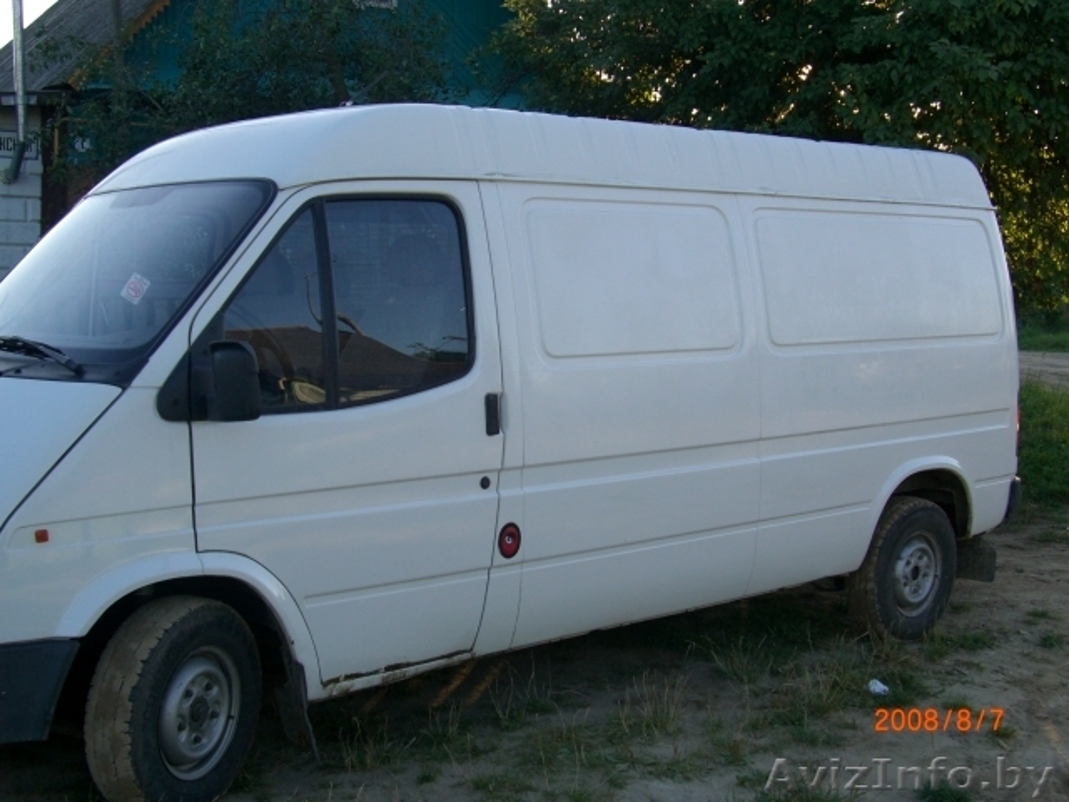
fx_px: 1421
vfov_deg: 31.5
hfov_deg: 41.2
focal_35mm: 46
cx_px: 534
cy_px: 401
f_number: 3.1
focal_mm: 9.6
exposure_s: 1/160
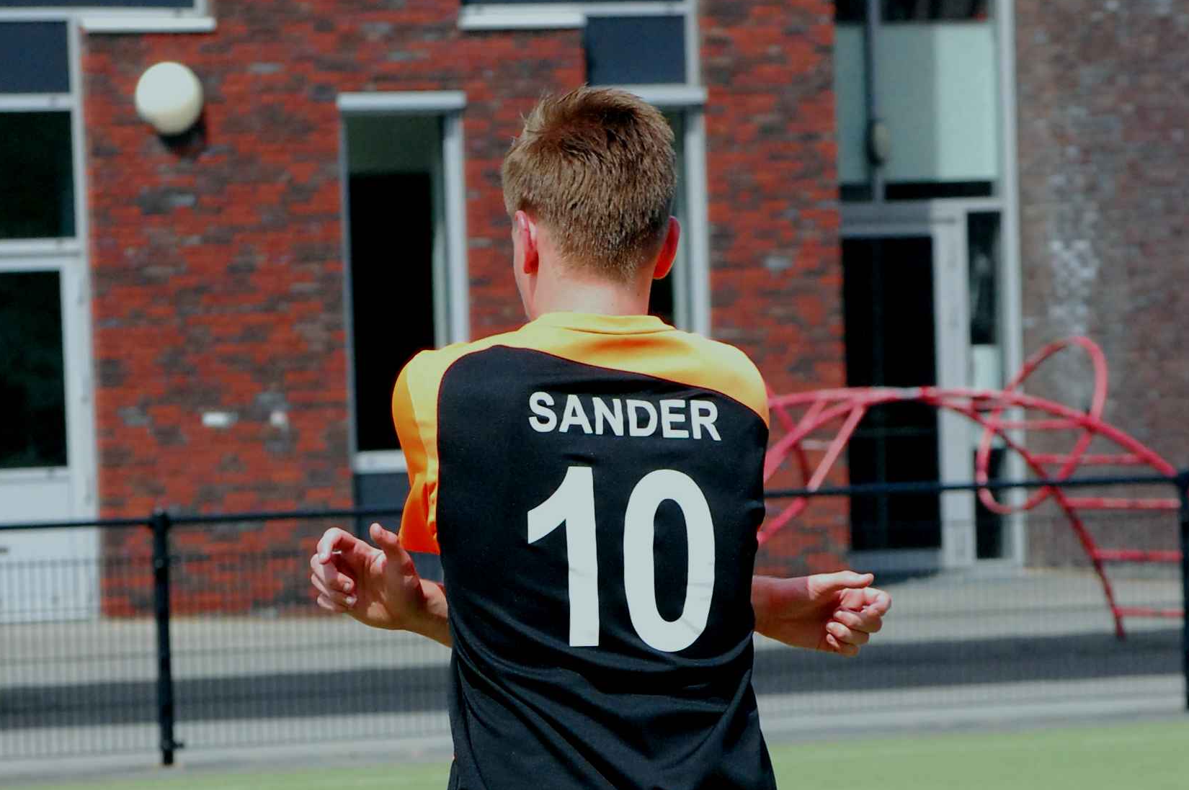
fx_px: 4653
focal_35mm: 141
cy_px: 394
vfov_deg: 9.7
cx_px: 604
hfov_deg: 14.6
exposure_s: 1/2000
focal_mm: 92
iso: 1600
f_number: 9
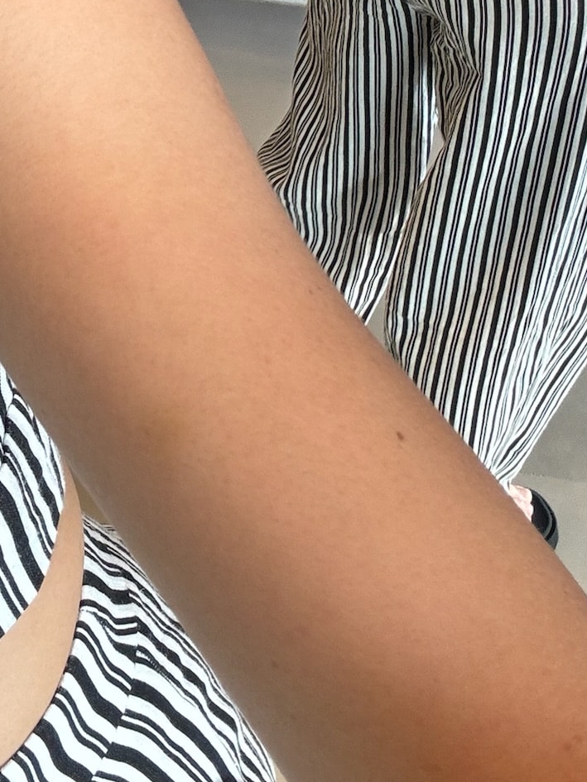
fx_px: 1469
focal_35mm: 65
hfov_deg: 22.4
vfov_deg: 27.5
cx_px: 139
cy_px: -63
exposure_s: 1/121
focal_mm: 2.69
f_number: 1.9
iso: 50
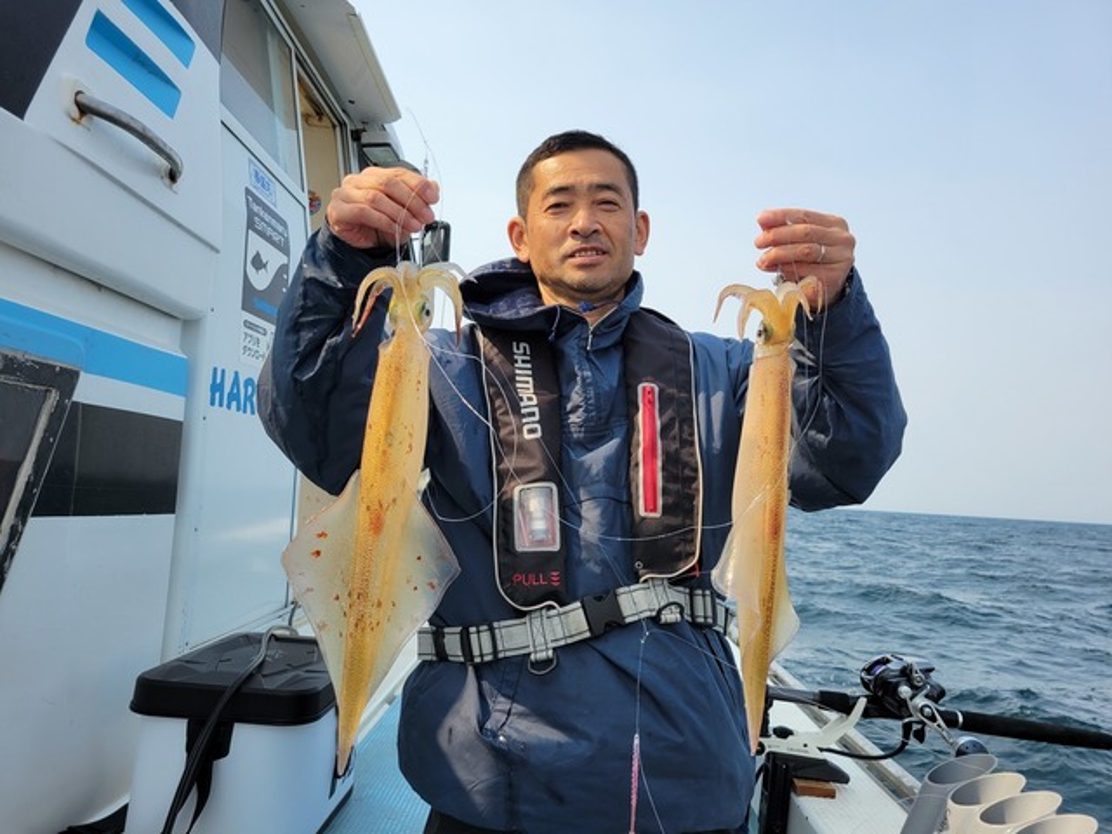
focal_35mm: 26
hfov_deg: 67.3
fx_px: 835
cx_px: 556
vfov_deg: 53.1
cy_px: 417
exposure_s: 1/1597
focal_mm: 5.4
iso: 40
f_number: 1.8
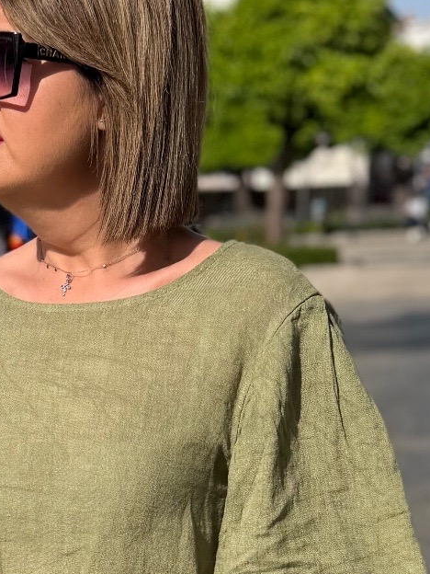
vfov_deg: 19.9
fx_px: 1557
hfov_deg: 15.3
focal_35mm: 94
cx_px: -33
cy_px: 637
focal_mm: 6.76
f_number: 1.78
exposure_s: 1/5319
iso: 80
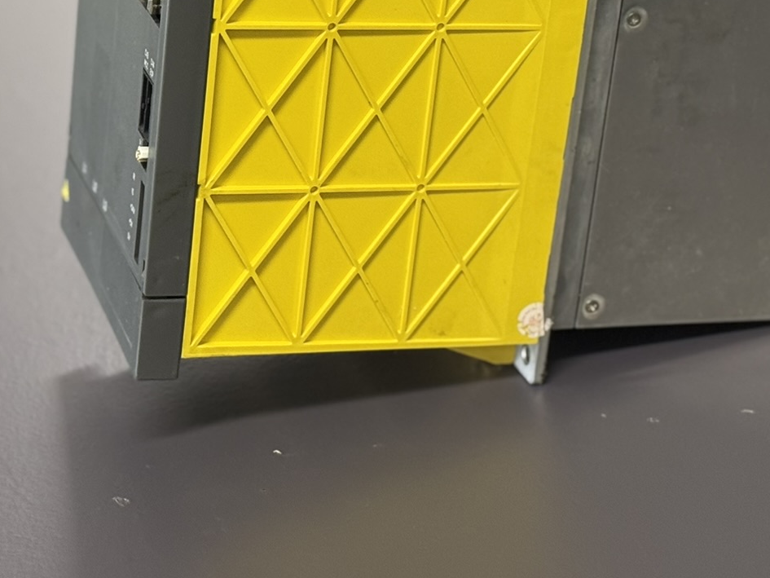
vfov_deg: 14.0
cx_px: 294
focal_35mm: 104
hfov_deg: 18.9
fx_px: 2314
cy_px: -21
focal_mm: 6.76
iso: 160
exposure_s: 1/50
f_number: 1.78
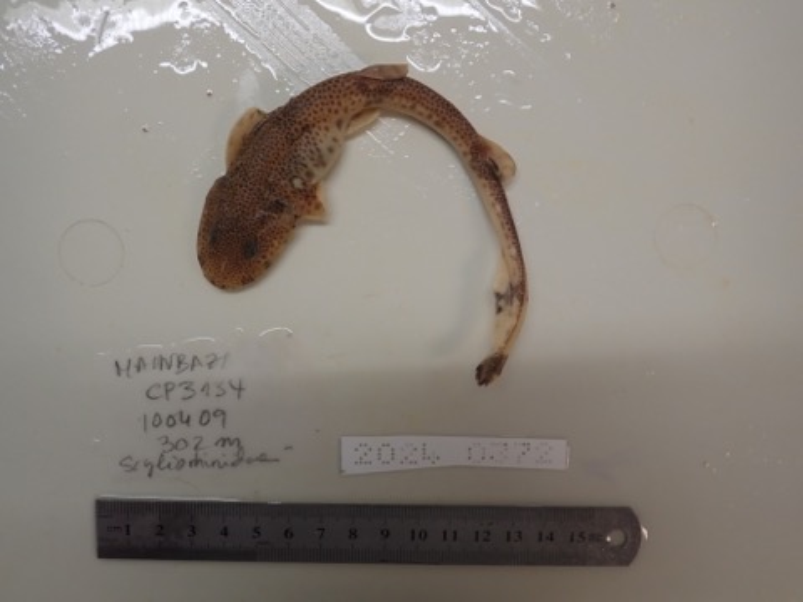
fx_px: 696
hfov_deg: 60.0
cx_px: 402
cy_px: 301
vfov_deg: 46.8
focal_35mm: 30
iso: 160
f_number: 2.3
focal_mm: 5.5
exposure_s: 1/50
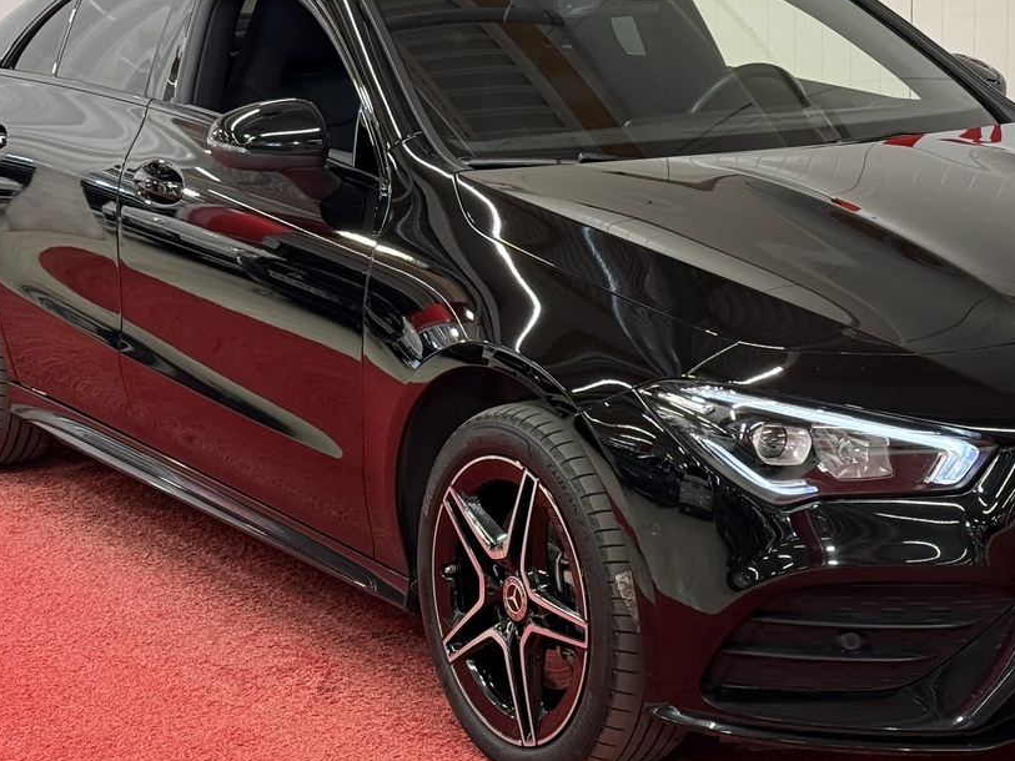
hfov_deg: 23.0
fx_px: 2493
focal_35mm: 85
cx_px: 642
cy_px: 262
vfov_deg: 17.3
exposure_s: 1/74
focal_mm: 6.76
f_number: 1.78
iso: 250
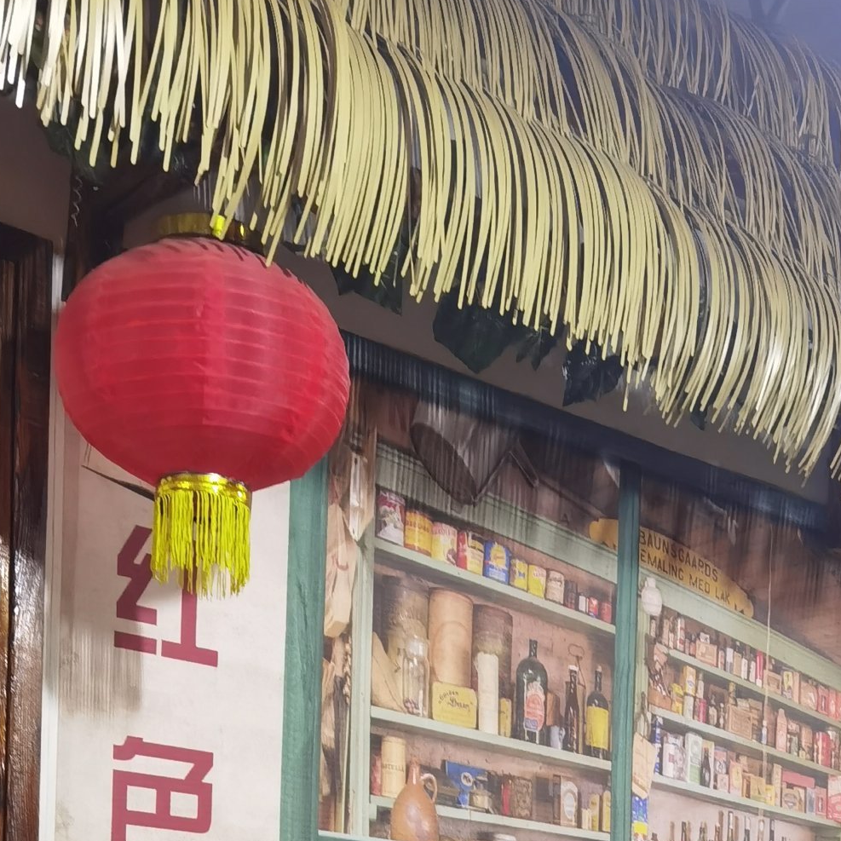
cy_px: 1070
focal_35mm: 66
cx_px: 628
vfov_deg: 23.3
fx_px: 1814
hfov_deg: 25.8
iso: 250
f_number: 1.9
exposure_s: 1/33.3
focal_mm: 6.71
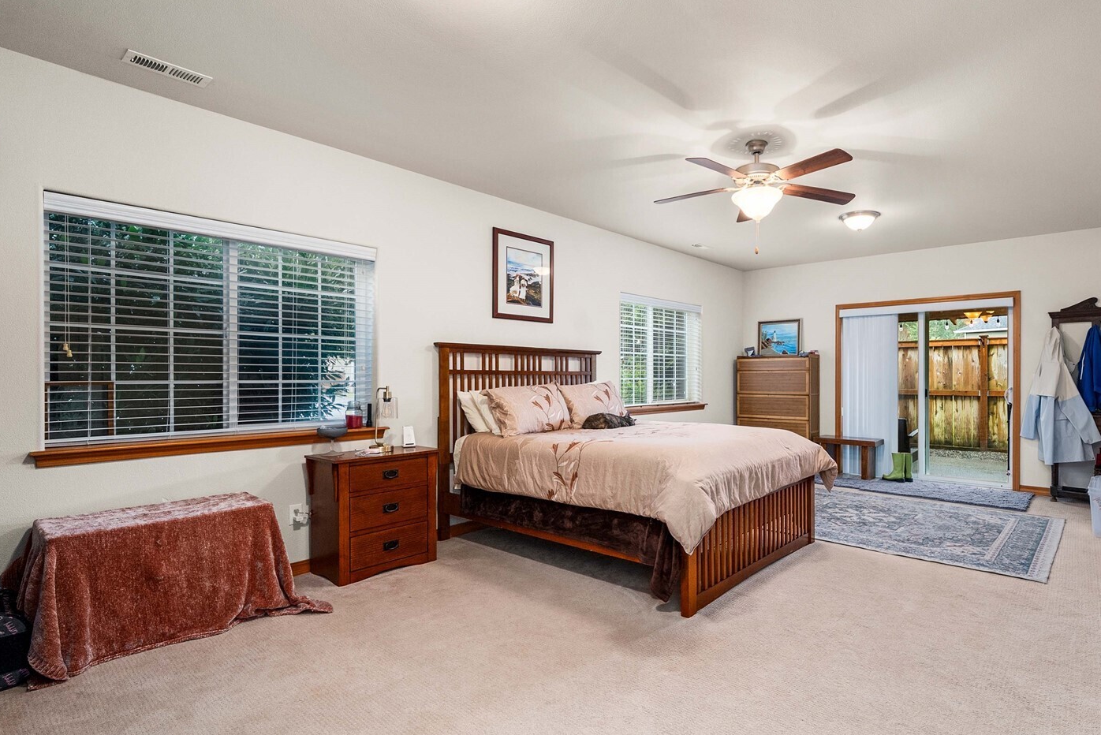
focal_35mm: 17
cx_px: 660
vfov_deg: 70.3
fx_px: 520
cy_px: 405
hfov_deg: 92.1
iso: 500
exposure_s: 1/60
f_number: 7.1
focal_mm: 14
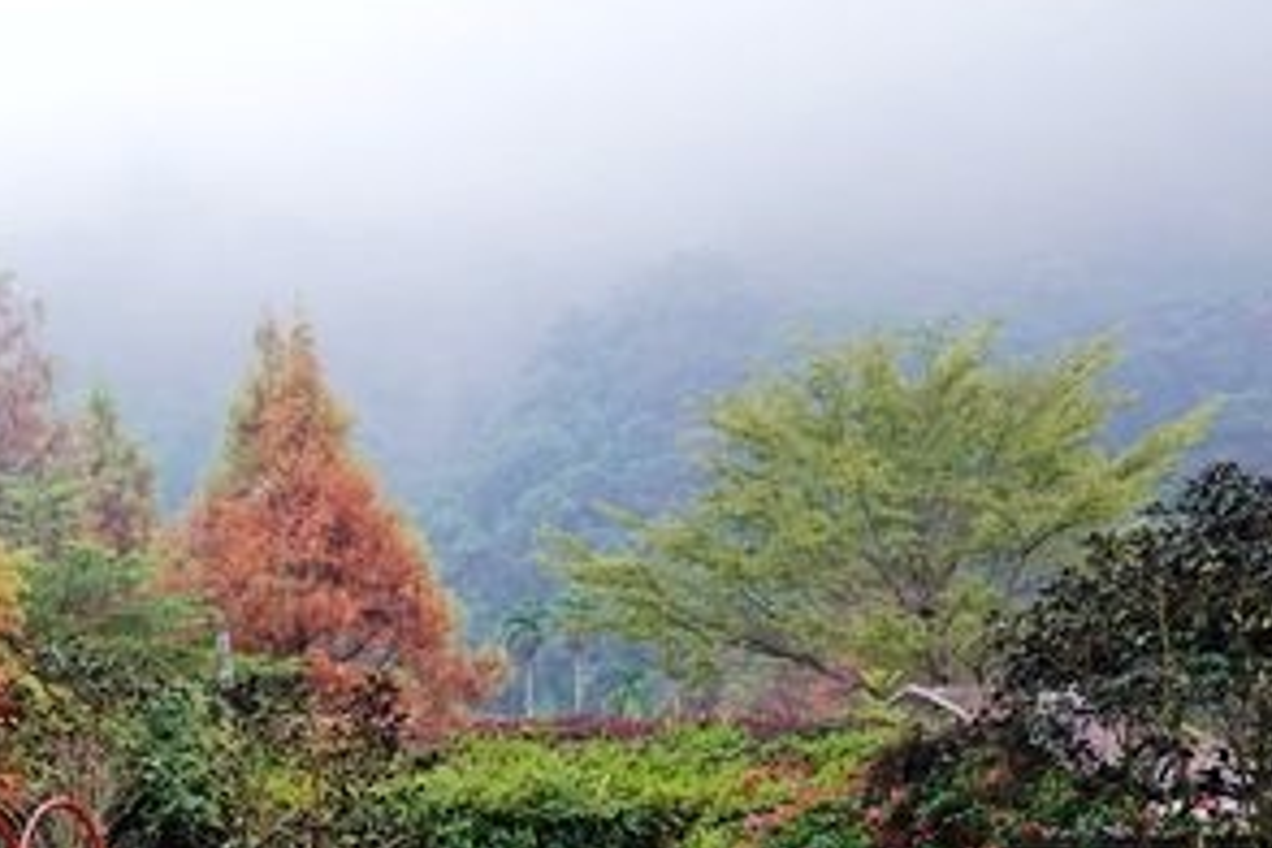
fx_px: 1873
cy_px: 668
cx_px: -65
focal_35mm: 53
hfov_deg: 33.5
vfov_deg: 25.1
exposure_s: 1/30
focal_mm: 9
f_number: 2.8
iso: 200
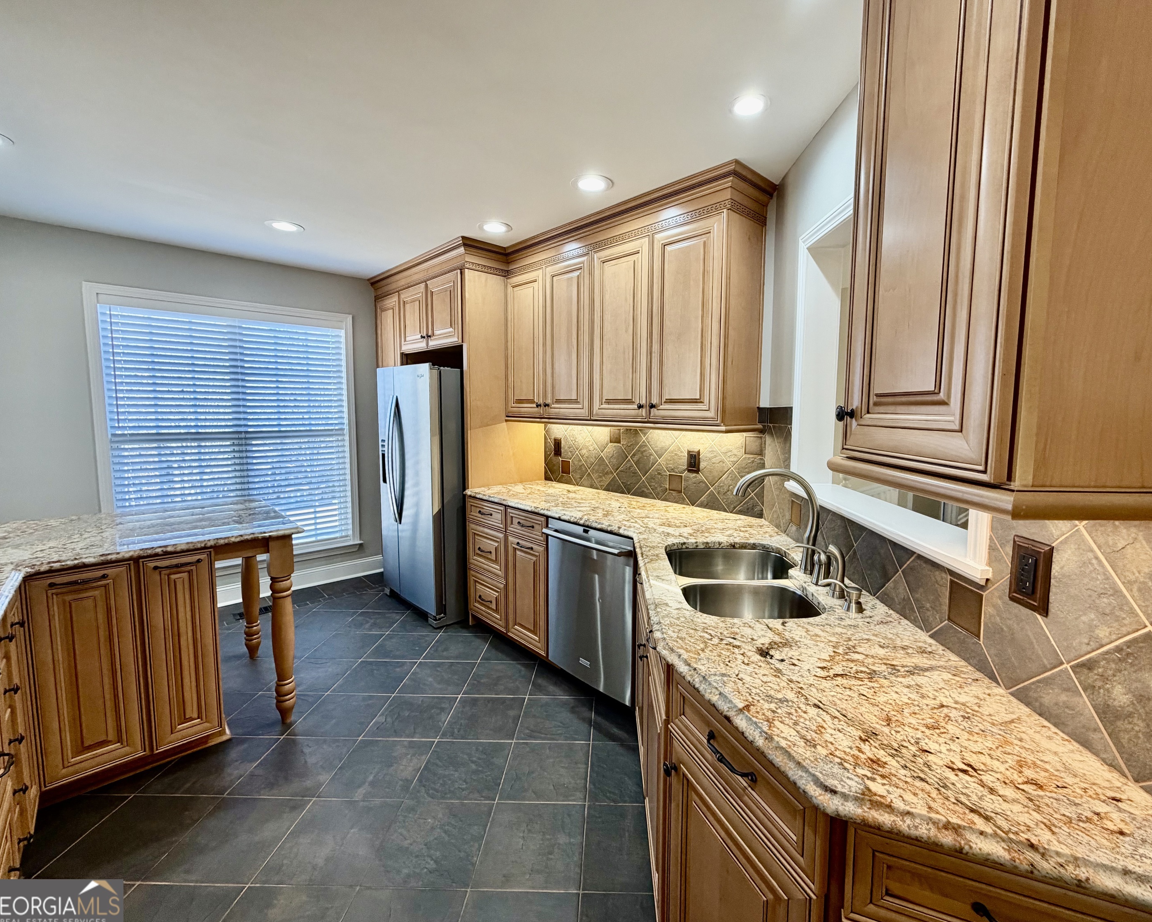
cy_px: 452
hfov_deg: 96.7
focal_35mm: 15
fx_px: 511
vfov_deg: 84.0
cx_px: 614
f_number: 2.2
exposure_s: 1/120
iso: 160
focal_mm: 2.22
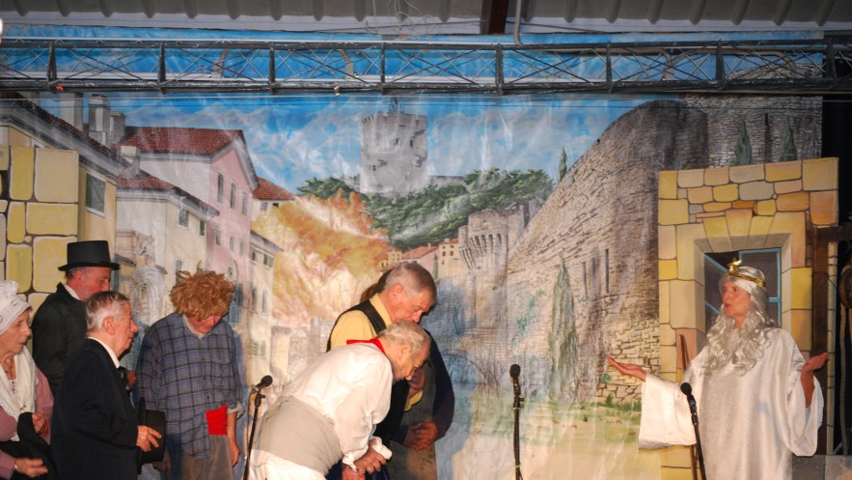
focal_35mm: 104
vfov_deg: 11.7
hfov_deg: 20.6
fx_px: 2339
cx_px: 422
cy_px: 281
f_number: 4.2
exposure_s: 1/60
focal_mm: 65
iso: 640
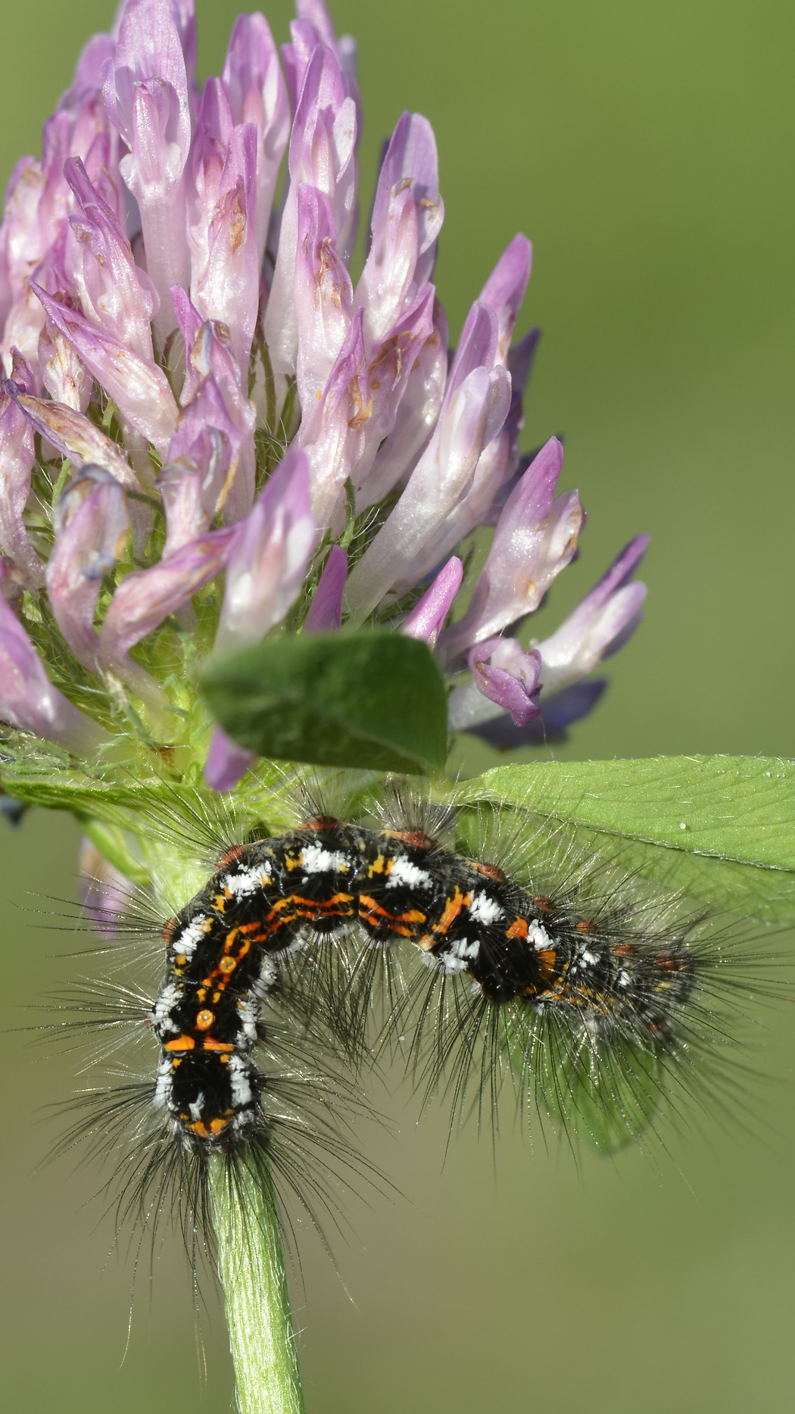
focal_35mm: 212
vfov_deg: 10.2
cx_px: 335
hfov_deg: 5.7
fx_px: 7934
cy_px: 698
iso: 200
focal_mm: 105
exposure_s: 1/125
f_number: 16
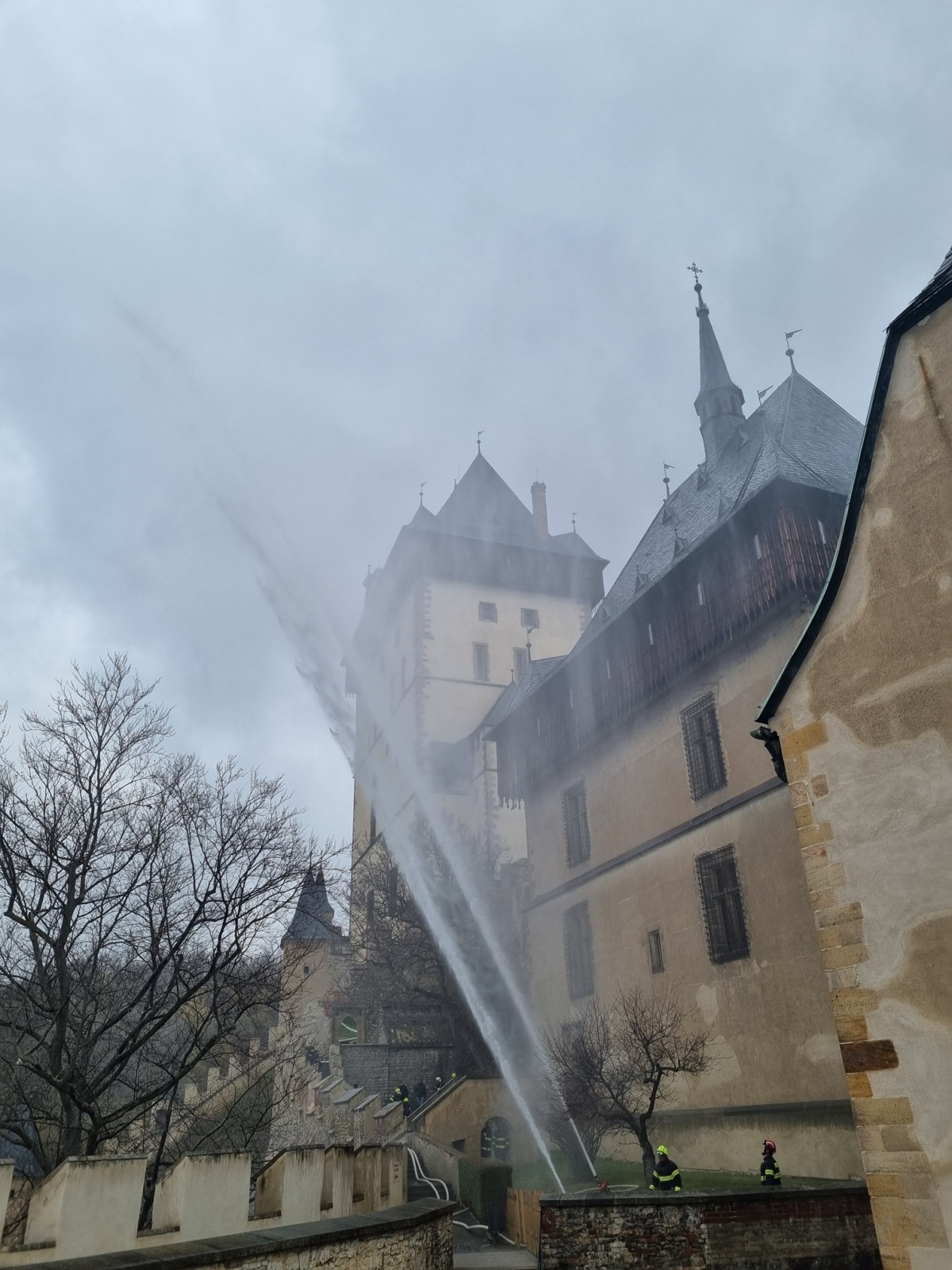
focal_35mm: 26
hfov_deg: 53.1
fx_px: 953
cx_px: 476
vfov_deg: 67.3
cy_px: 635
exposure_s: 1/2012
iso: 50
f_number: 1.8
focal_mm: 5.4
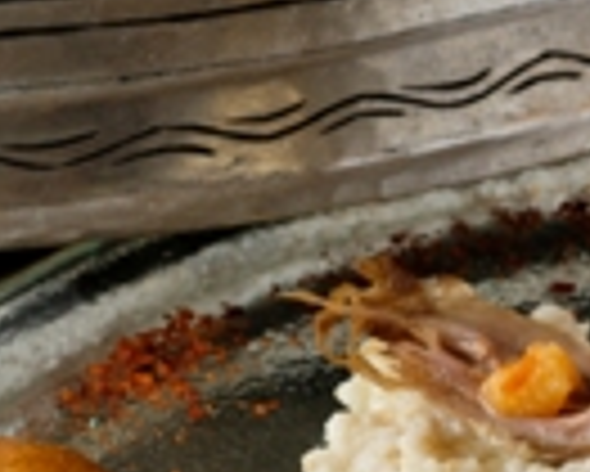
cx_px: 468
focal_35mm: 289
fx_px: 5050
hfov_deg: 6.7
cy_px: 380
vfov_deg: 5.4
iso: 200
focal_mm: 60
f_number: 6.4
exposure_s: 1/125
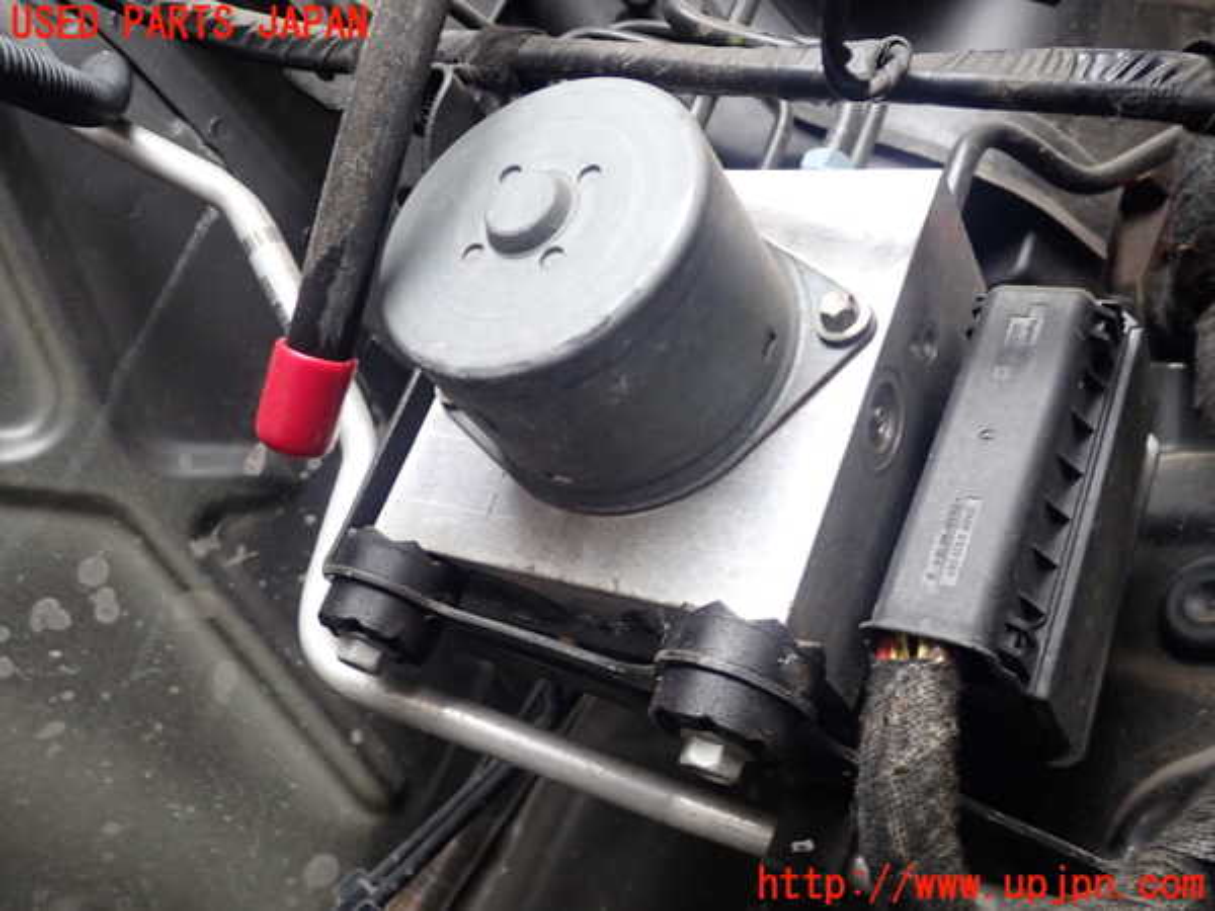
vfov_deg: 40.7
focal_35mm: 35
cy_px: 456
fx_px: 1228
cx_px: 608
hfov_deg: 52.6
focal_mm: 6.42
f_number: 2.6
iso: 320
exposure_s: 1/30
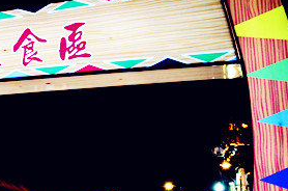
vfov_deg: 14.2
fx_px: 758
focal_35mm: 95
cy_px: 162
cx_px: -28
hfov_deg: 20.5
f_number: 8
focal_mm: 22
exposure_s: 1/20
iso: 400
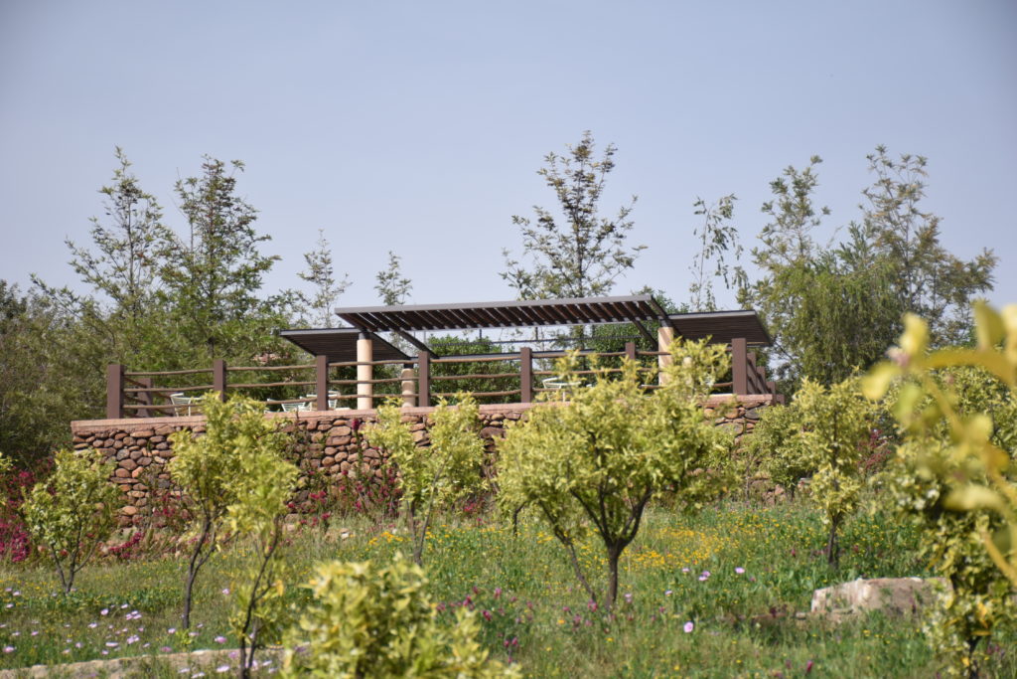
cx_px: 508
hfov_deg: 20.6
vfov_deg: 13.8
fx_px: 2797
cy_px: 340
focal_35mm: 99
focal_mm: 66
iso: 100
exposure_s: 1/500
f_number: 5.6
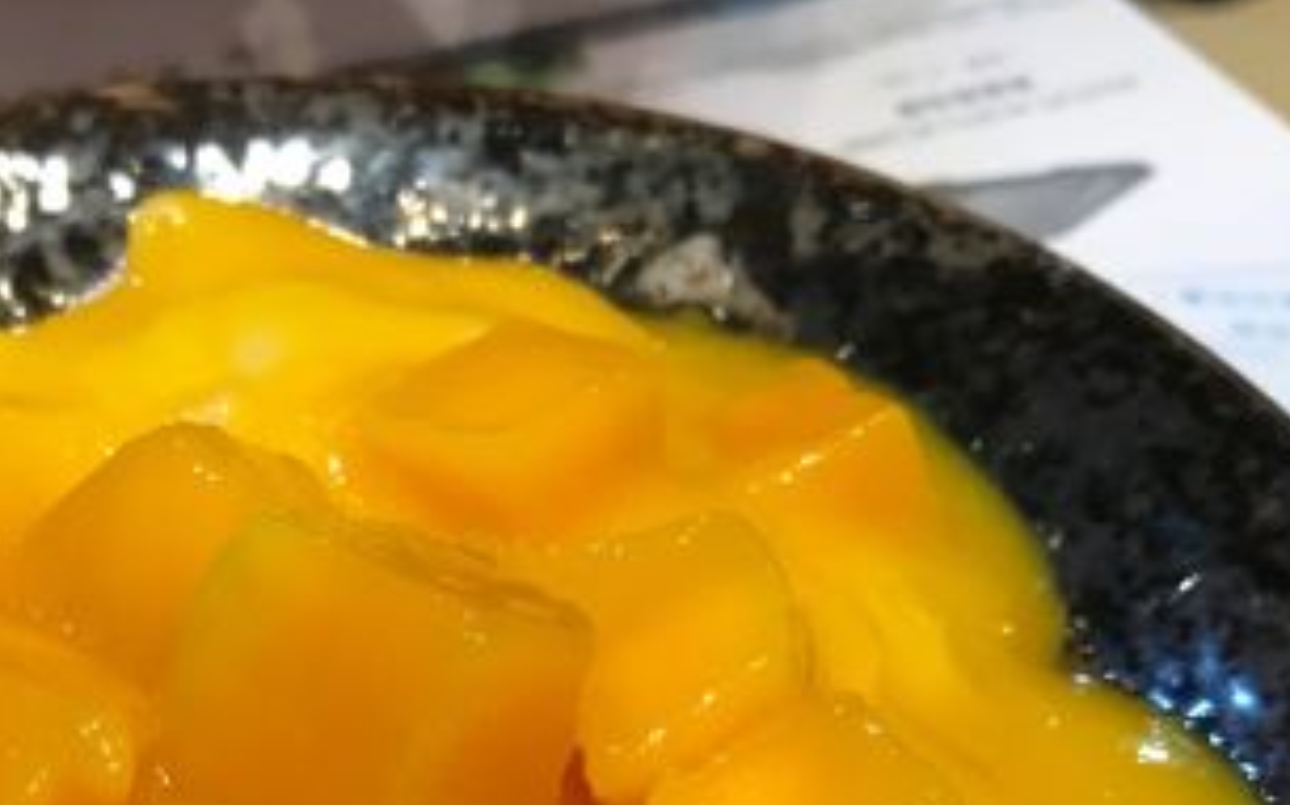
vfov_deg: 18.3
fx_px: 2390
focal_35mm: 68
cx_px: 253
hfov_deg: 29.5
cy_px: 925
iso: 25
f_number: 1.8
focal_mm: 3.99
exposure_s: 1/33
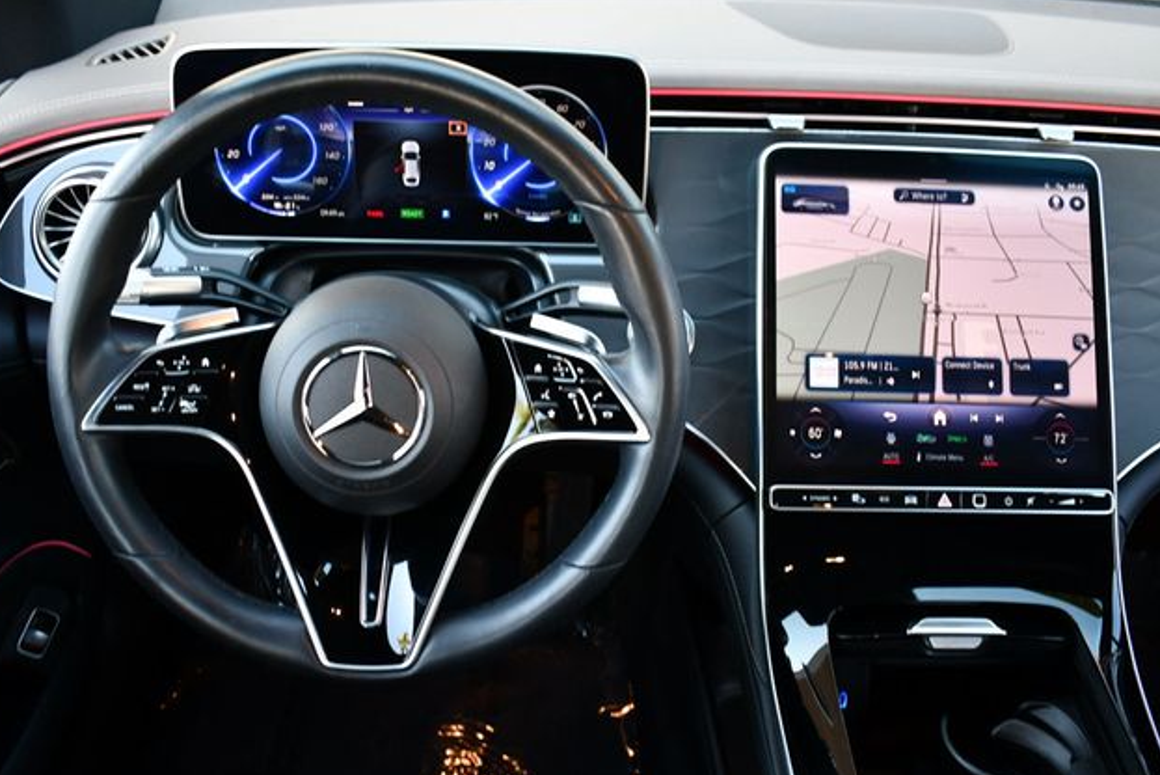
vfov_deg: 36.0
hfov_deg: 51.9
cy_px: 393
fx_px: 1193
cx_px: 568
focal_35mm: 37
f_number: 3.5
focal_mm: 18
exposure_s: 1/125
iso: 800
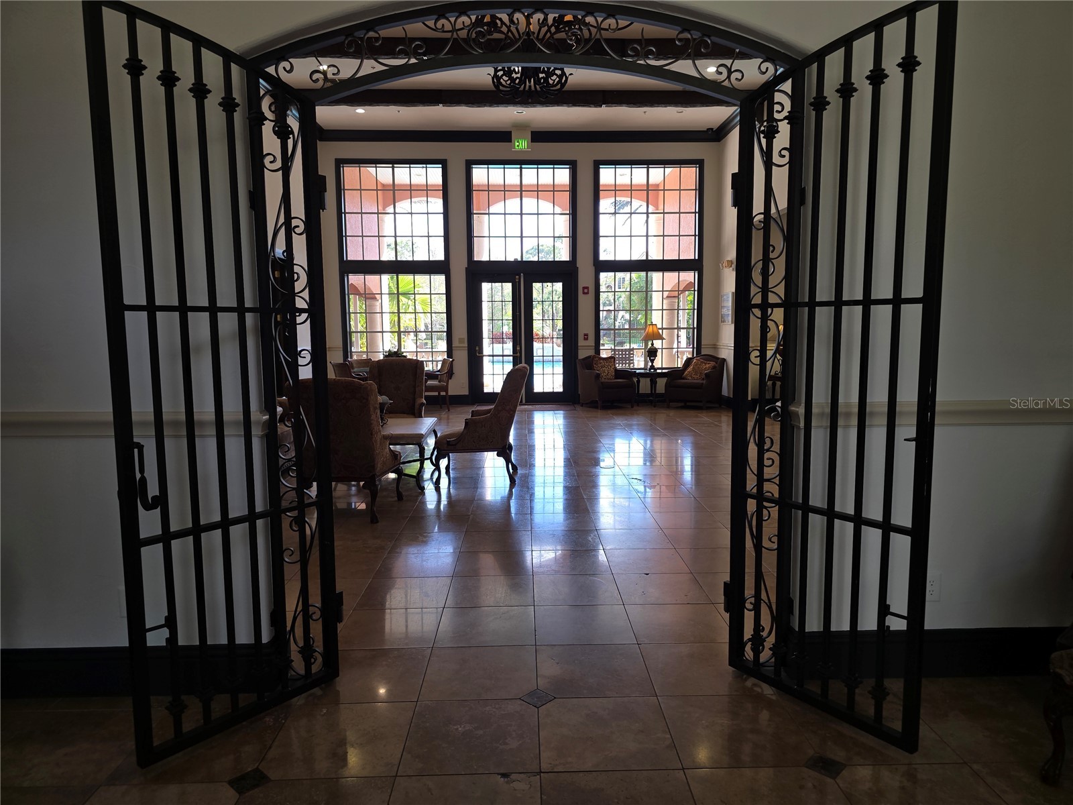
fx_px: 713
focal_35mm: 23
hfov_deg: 73.9
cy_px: 402
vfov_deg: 58.9
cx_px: 536
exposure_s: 1/60
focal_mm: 6.3
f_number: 1.7
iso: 16
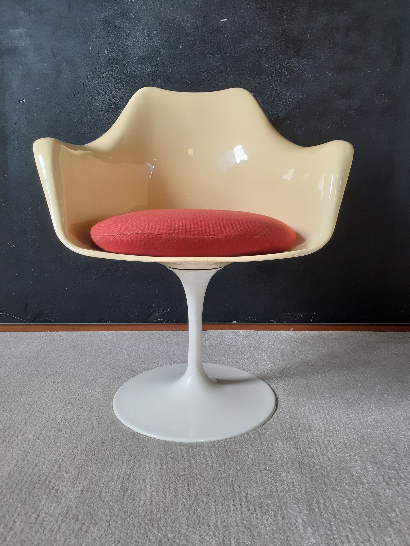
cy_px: 273
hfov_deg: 51.4
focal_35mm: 27
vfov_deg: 65.3
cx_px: 205
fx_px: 426
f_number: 1.9
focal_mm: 3.6
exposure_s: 1/50
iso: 50
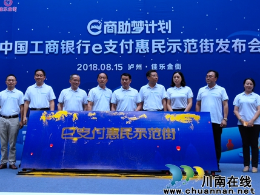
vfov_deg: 29.6
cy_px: 92
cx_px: 116
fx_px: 368
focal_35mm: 49
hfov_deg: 38.9
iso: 85
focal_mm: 3.95
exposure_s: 1/100
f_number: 1.8
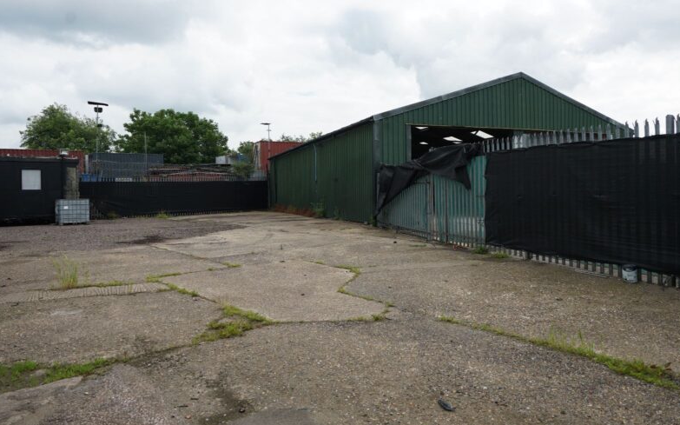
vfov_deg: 49.2
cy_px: 195
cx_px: 366
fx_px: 463
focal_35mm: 25
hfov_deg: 72.4
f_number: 7.1
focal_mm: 16
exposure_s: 1/1000
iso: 400
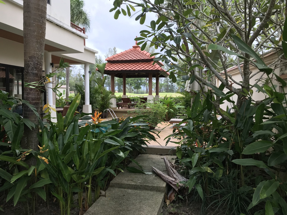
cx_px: 144
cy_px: 108
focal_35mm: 28
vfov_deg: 49.7
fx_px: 232
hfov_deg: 63.4
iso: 20
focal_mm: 3.99
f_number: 1.8
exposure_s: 1/265
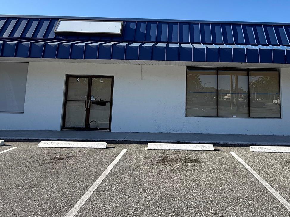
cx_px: 176
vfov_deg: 57.8
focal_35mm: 23
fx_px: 193
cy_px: 76
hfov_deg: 73.0
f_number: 2.2
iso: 50
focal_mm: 2.22
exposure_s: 1/928
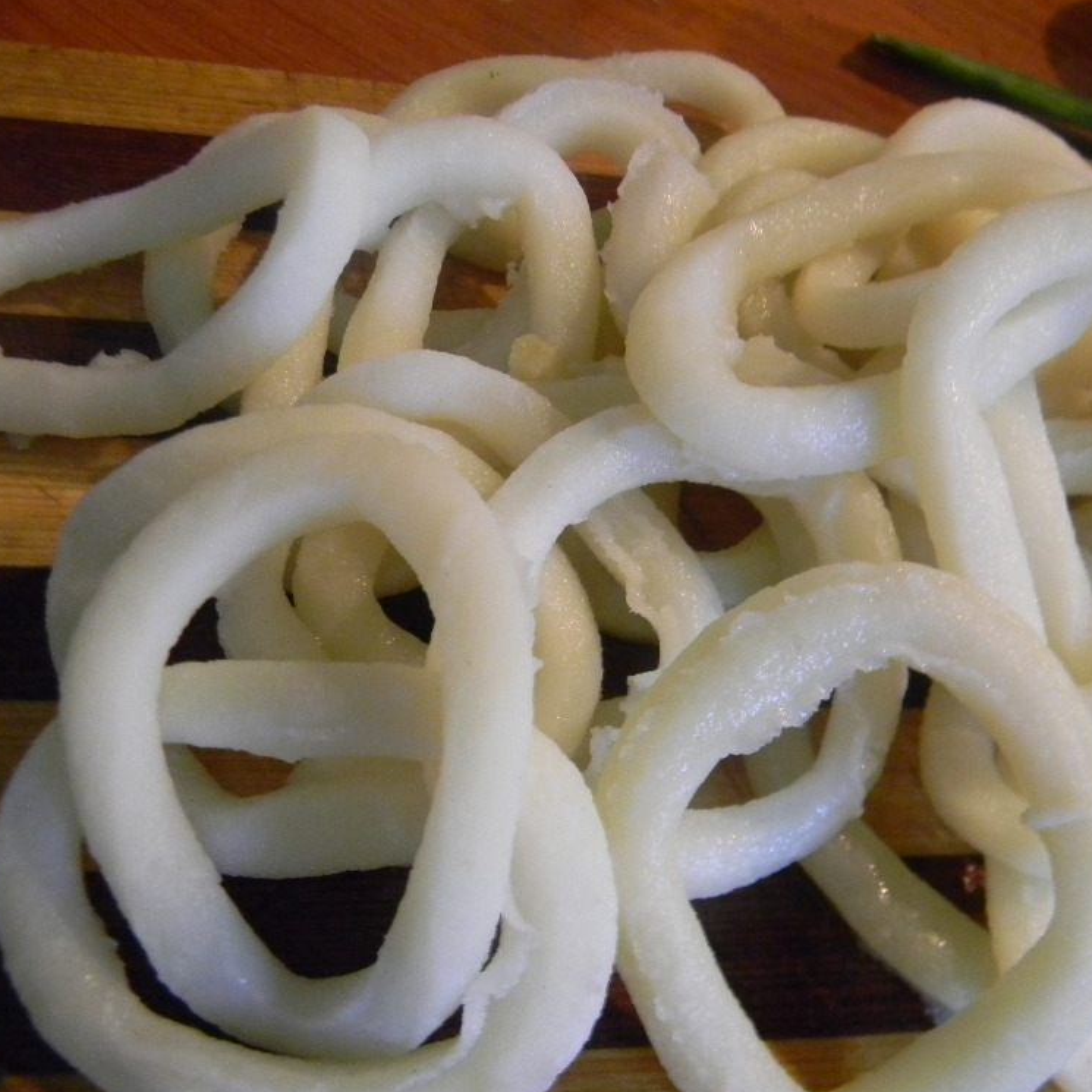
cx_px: 733
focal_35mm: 34
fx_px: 1213
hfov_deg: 47.6
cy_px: 535
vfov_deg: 48.4
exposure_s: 1/20.4
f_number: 3.5
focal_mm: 5
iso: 400
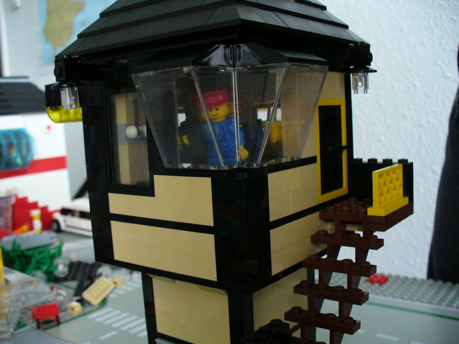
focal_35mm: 37
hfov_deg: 50.1
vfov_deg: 38.7
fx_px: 491
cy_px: 172
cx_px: 230
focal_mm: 6.1
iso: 200
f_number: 2.8
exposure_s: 1/10
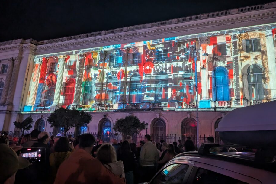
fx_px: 215
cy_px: 76
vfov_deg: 46.2
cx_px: 152
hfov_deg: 65.3
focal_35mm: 28
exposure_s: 1/29.8
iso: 975
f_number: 1.68
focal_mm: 6.9
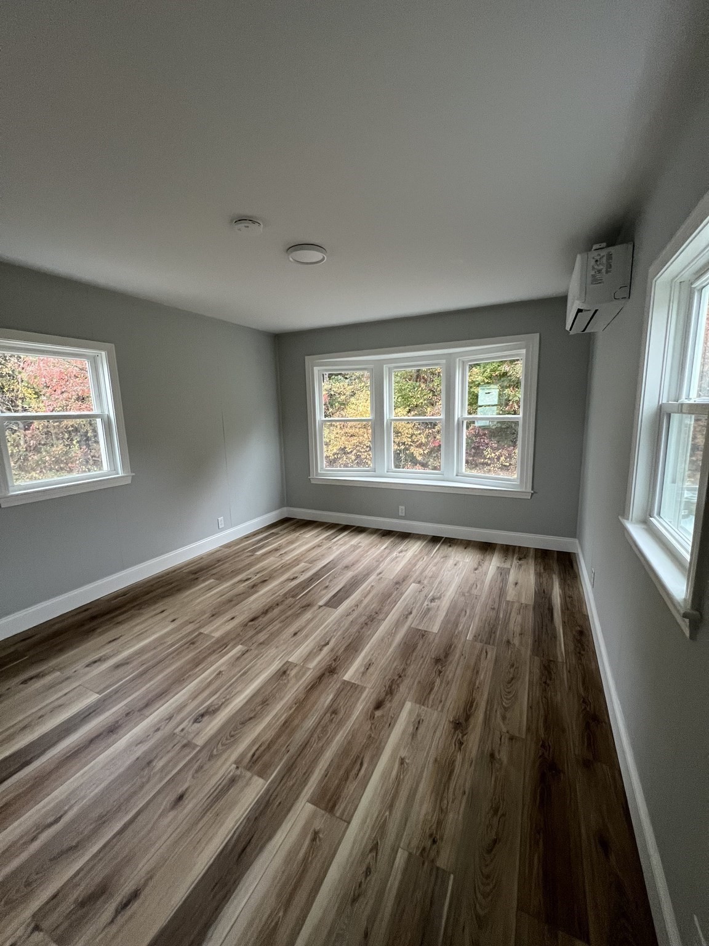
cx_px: 354
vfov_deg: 106.2
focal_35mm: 13
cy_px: 473
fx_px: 355
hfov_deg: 89.9
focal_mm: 1.57
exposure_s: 1/85
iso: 250
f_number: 1.8
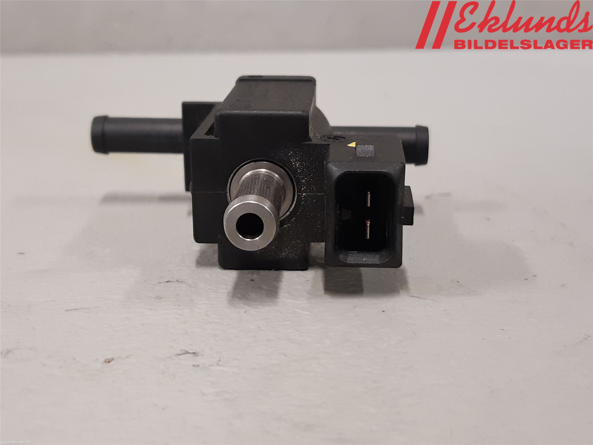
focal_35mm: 26
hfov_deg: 67.3
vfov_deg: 53.1
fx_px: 445
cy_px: 222
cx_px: 296
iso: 200
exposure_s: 1/50
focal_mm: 3.93
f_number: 1.7
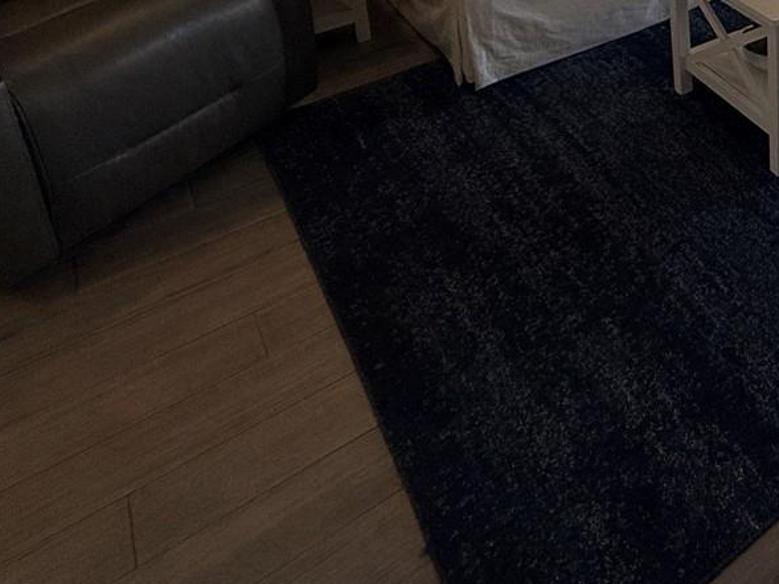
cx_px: 876
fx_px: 855
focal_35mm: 38
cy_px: -180
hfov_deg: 39.2
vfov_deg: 29.9
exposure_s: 1/363
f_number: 2.2
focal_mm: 2.22
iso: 64
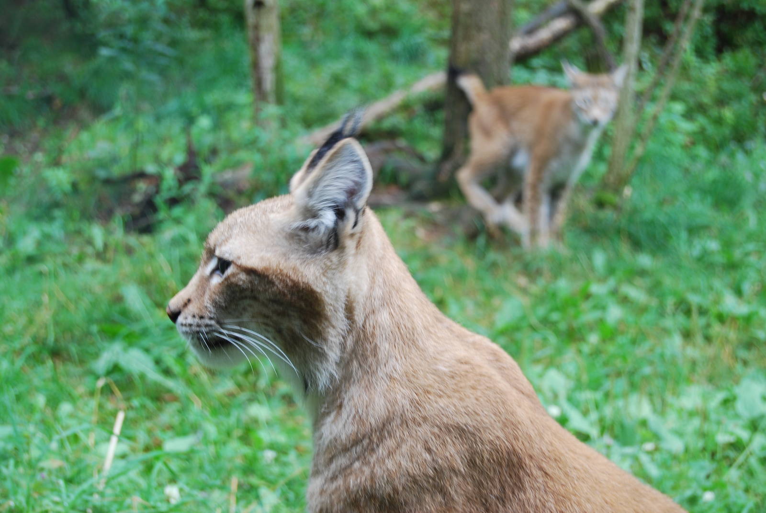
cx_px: 383
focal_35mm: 72
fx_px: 1534
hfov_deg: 28.0
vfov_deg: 19.0
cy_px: 256
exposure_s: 1/30
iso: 200
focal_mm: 48
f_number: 5.6
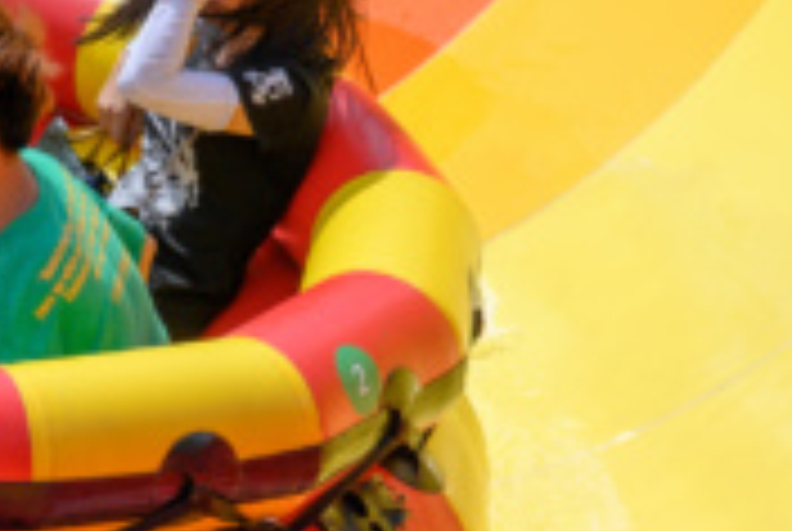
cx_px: -86
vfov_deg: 5.8
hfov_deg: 8.6
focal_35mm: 238
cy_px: 284
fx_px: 5245
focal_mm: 70
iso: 400
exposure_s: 1/1600
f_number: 8
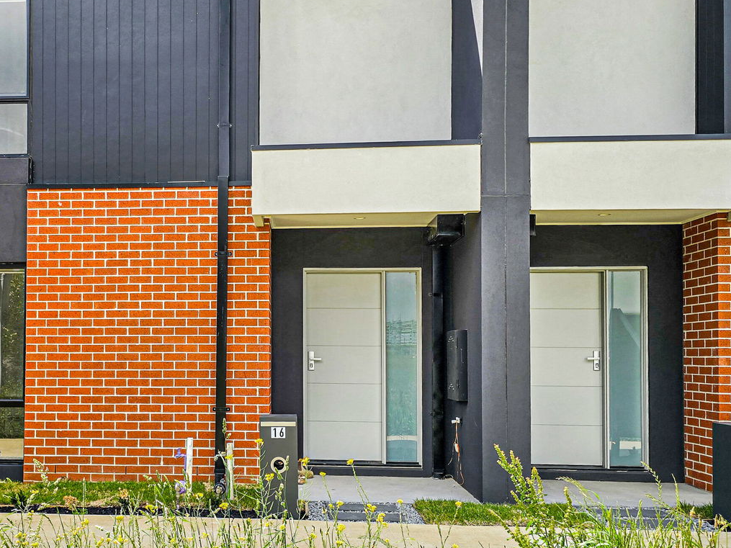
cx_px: 235
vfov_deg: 41.3
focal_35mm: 34
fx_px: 718
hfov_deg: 52.8
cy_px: 187
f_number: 1.7
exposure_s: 1/1100
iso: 12
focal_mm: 6.3
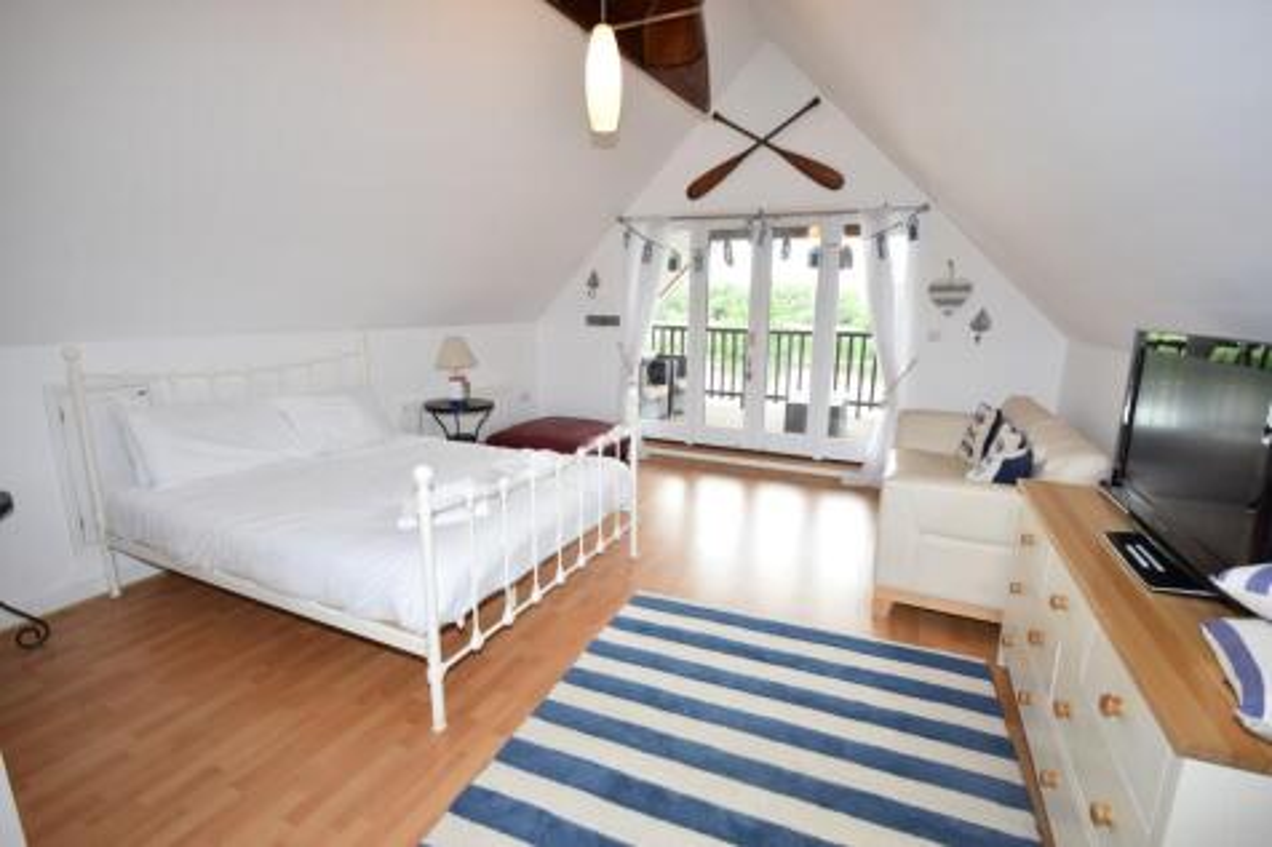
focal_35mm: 15
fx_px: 530
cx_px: 636
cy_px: 424
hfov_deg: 100.4
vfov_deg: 77.3
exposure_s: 1/60
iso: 400
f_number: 4
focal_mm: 10
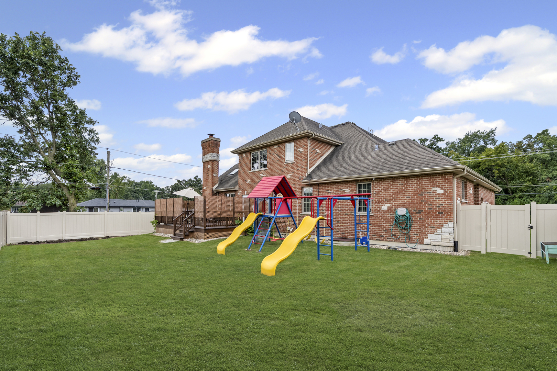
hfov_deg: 96.7
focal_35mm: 16
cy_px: 186
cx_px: 278
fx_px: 248
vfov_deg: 73.7
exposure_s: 1/200
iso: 400
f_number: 8
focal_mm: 16
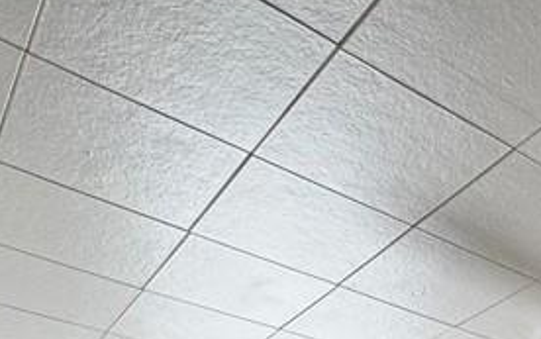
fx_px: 812
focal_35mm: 55
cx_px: 580
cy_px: 731
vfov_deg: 16.2
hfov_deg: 32.8
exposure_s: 1/99
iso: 50
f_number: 2.2
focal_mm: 2.22
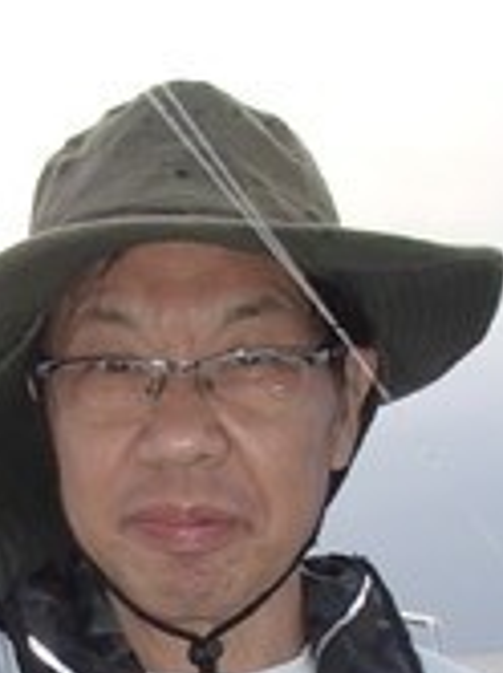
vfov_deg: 22.4
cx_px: 114
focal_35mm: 81
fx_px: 1573
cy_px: 795
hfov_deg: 18.0
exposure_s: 1/80
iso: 100
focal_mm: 5
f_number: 3.9
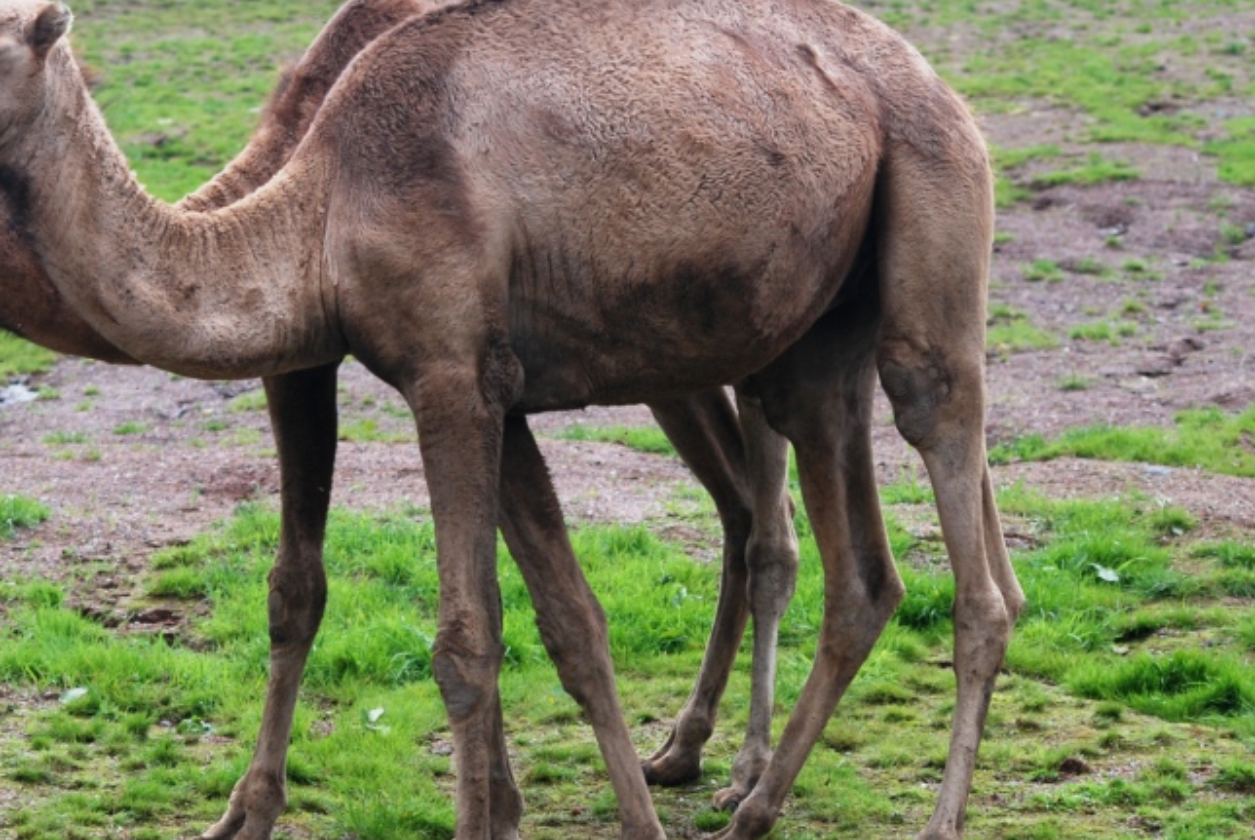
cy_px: 395
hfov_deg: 10.0
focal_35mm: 205
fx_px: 7155
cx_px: 362
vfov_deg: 6.7
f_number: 5
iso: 200
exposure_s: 1/400
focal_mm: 86
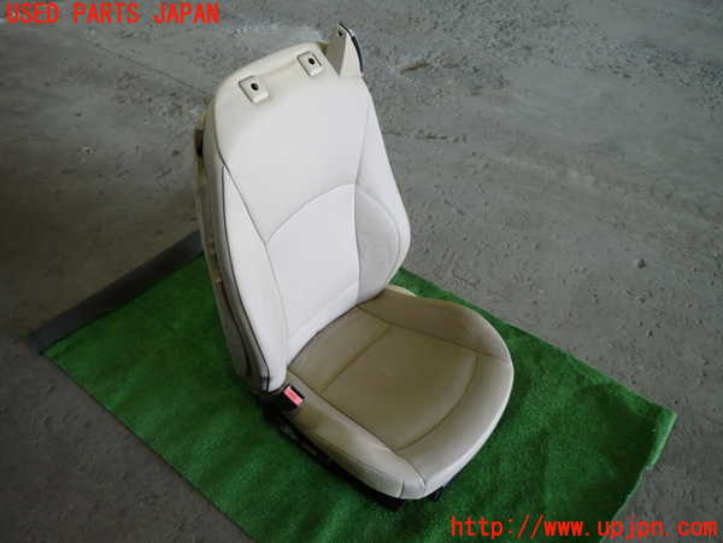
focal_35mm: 25
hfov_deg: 69.4
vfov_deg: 54.9
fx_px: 522
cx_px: 362
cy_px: 272
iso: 200
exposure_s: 1/40
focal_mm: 4.5
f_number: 2
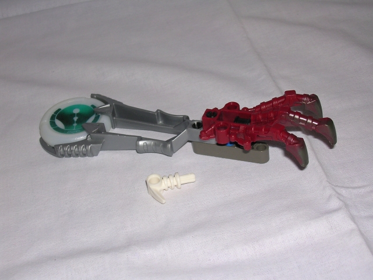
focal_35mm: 60
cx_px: 186
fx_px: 647
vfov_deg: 24.4
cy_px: 140
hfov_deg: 32.2
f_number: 3.4
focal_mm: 9.1
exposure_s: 1/60.1
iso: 100
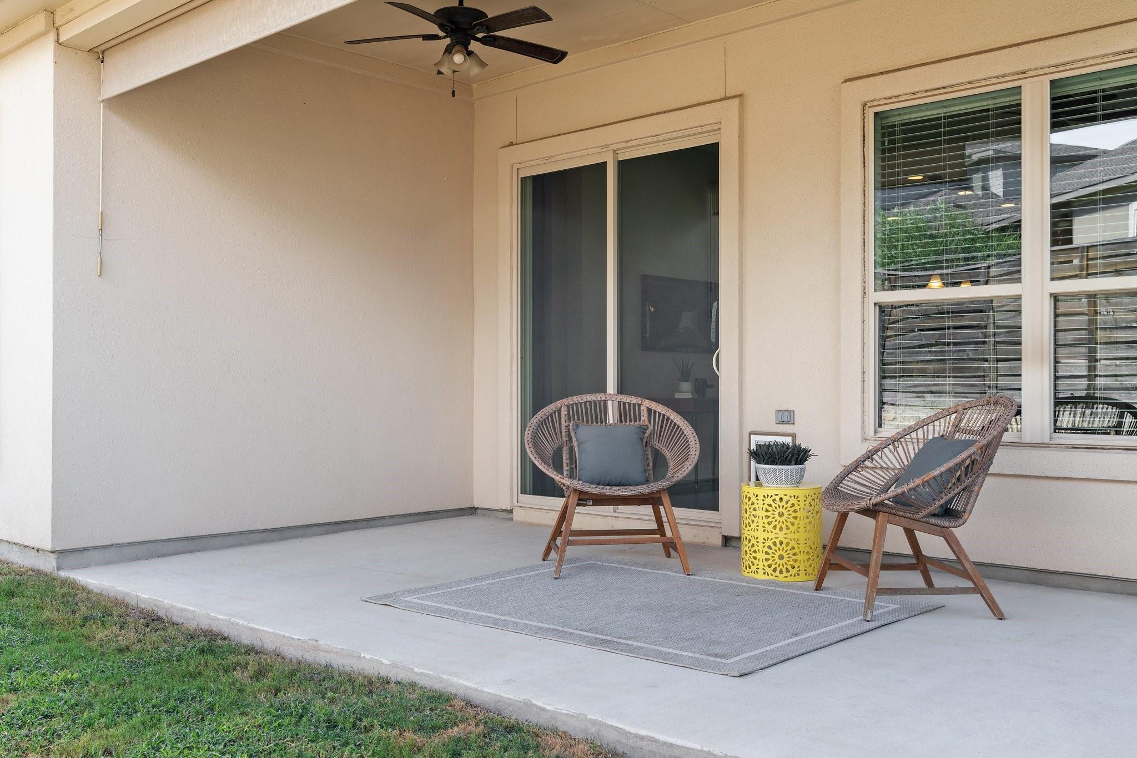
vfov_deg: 37.9
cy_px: 379
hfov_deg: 54.4
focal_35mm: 35
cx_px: 568
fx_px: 1105
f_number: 8
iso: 200
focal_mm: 35
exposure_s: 1/50
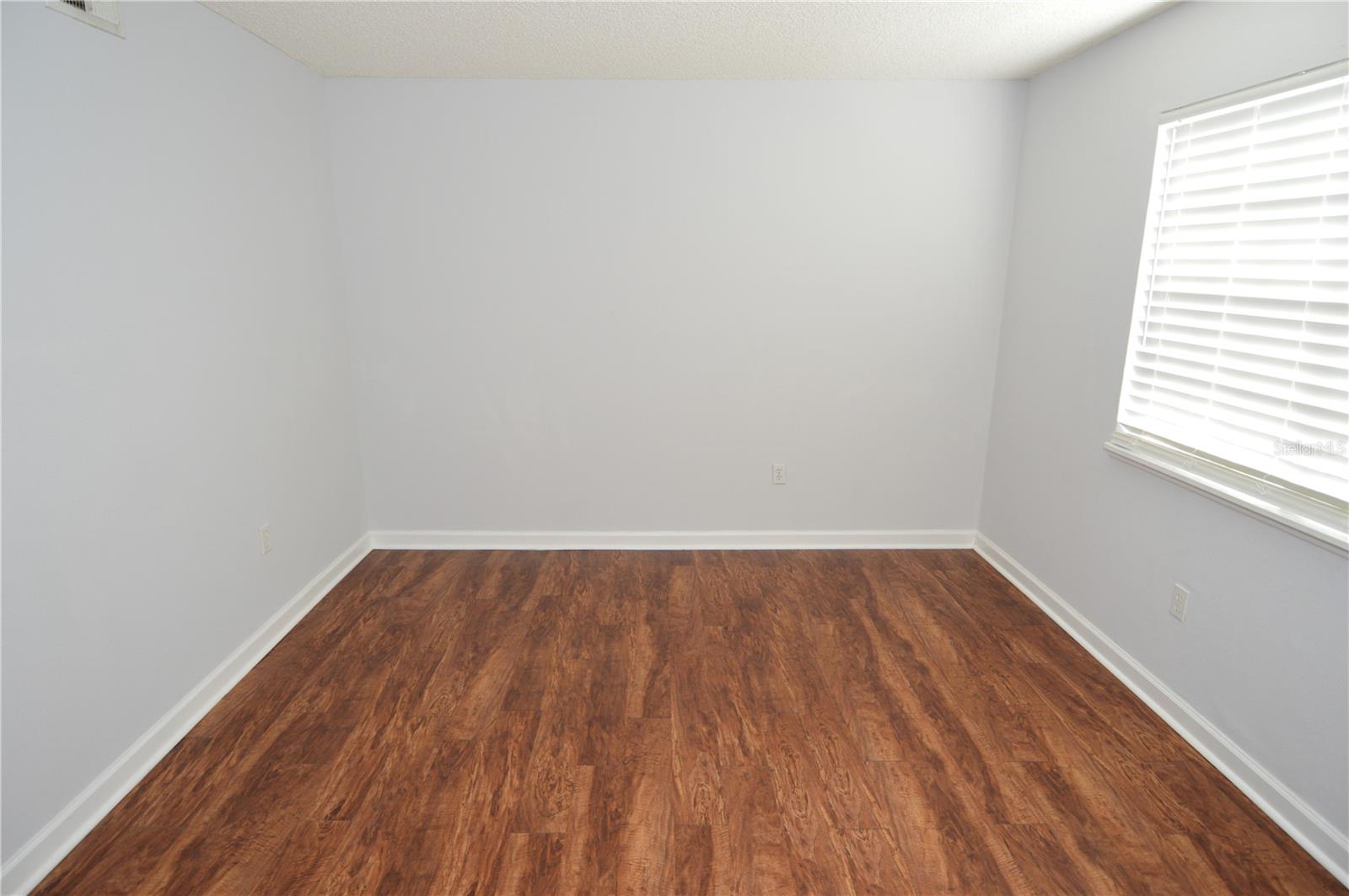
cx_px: 674
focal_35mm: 18
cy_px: 448
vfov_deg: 67.3
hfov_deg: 90.1
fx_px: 674
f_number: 4.5
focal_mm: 12
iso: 400
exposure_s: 1/80
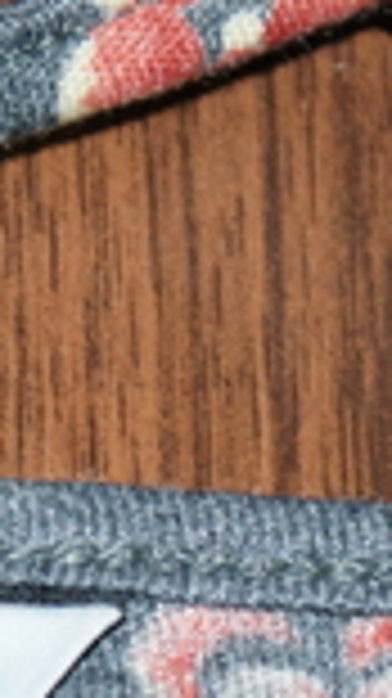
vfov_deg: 5.5
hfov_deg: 3.1
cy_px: 644
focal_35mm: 390
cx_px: -207
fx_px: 7218
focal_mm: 70
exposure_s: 1/125
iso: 400
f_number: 5.6
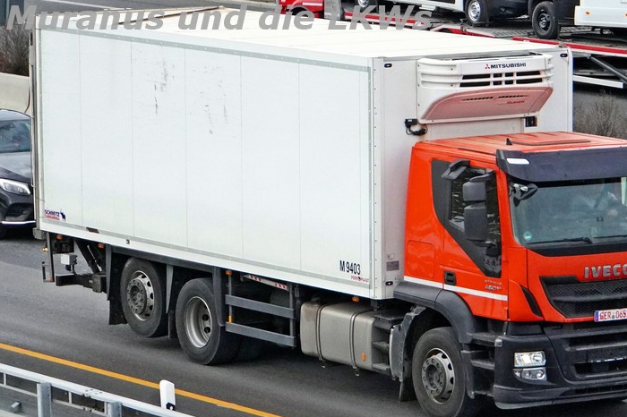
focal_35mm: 129
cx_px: 355
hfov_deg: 15.9
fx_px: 2247
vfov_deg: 10.6
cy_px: 216
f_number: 6.3
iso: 4000
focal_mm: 75.3
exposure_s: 1/4000
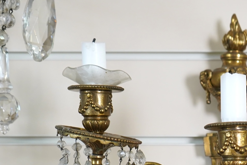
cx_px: 243
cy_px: 214
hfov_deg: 18.8
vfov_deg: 12.5
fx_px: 727
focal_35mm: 106
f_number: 4.5
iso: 1250
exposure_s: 1/100
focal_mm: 34
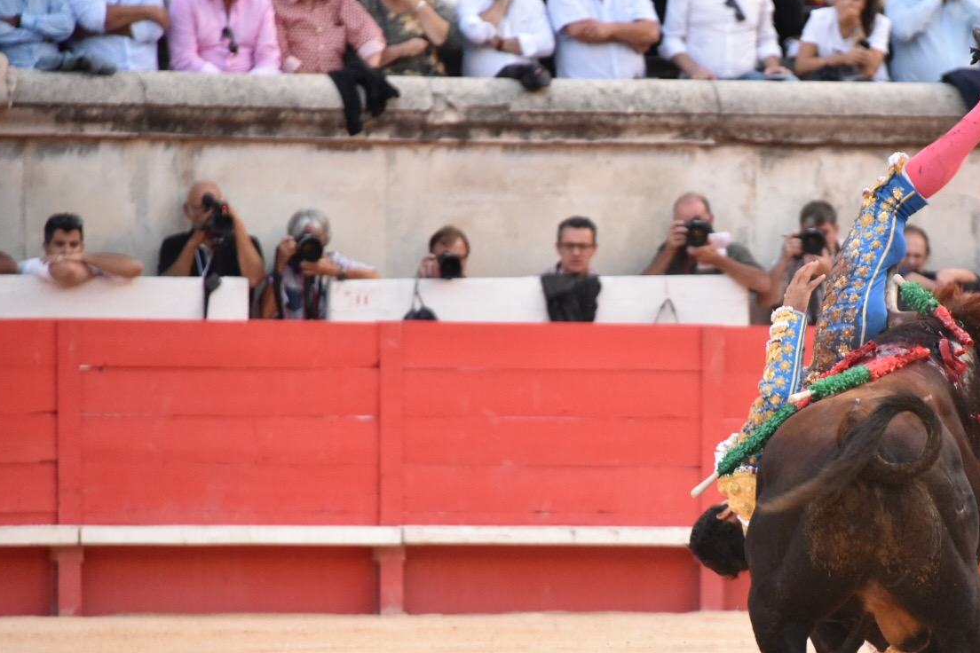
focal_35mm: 367
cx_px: 707
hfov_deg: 5.6
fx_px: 9990
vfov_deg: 3.7
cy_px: 422
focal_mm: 250
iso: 6400
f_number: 5.6
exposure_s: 1/640
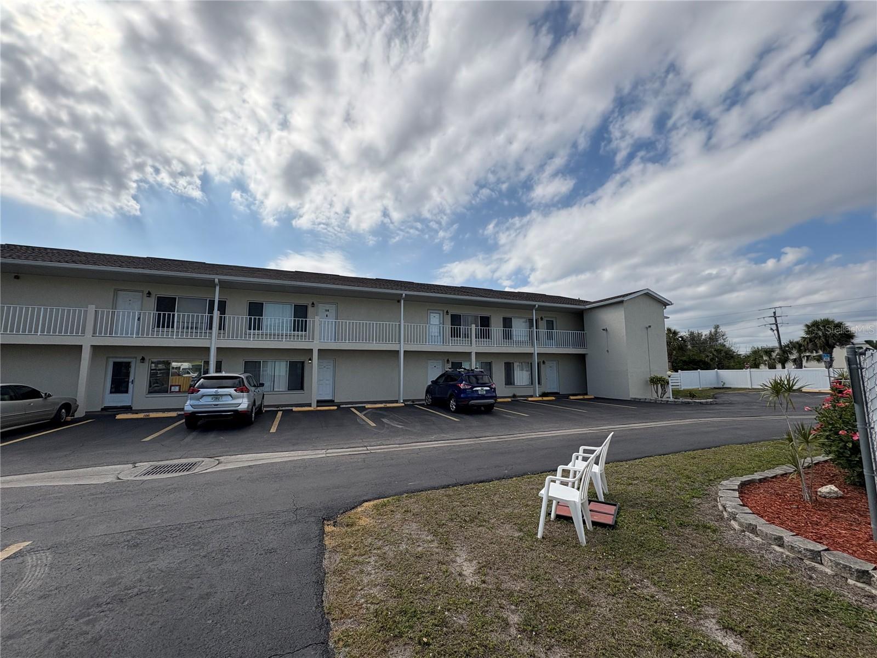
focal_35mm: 14
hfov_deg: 102.1
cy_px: 329
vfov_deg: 85.7
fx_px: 355
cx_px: 438
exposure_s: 1/3390
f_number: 2.2
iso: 50
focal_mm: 2.22
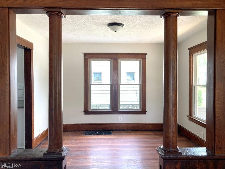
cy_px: 84
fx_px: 182
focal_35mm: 28
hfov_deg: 63.4
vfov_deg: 49.7
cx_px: 112
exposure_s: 1/84
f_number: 1.8
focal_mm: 3.99
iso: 80
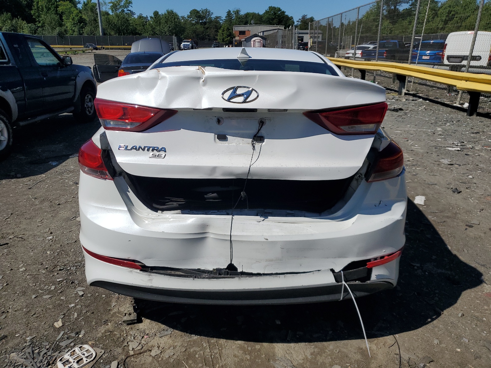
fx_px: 369
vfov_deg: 53.1
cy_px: 184
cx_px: 246
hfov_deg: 67.3
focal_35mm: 26
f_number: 1.5
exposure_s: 1/10000
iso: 50
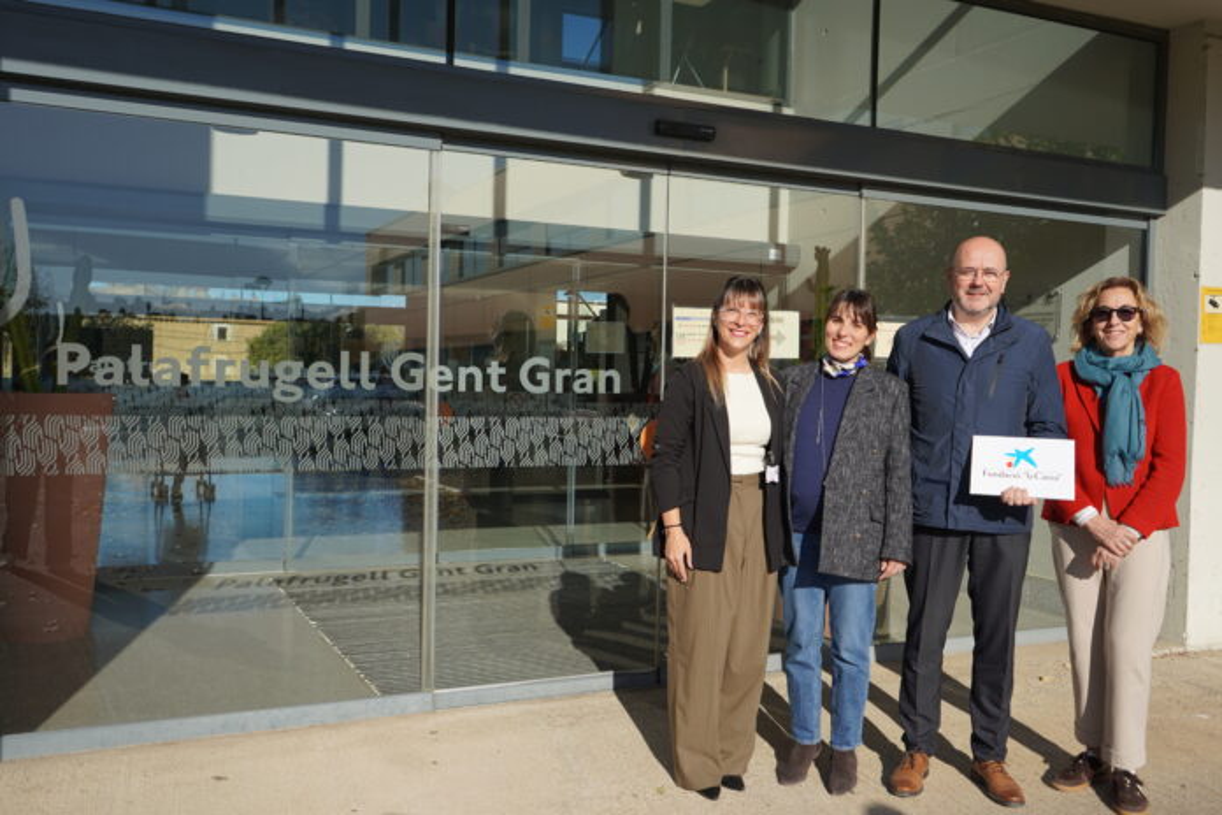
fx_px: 1052
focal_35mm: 31
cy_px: 408
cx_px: 611
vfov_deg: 42.3
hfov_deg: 60.3
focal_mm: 31
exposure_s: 1/1000
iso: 100
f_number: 4.5
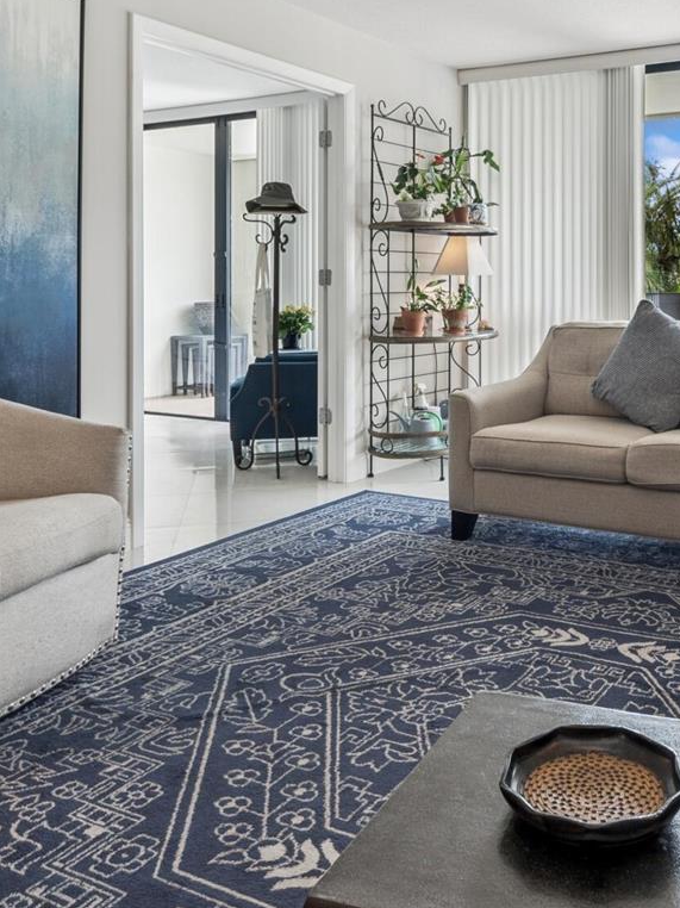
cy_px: 309
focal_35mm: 31
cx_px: 551
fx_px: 812
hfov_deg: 43.2
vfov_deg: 57.2
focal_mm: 12
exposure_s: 1/13
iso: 100
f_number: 8
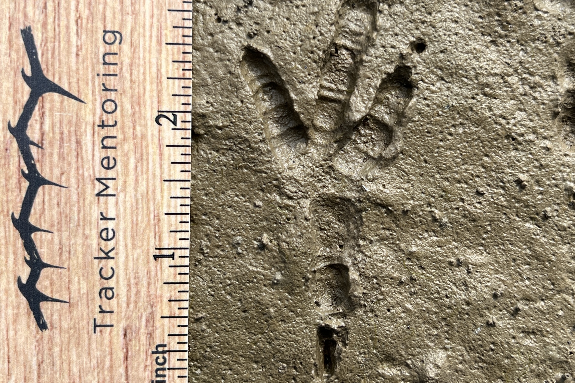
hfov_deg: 65.5
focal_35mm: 28
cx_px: 293
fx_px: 447
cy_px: 180
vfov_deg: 46.4
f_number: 1.5
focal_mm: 5.7
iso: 50
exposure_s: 1/1669
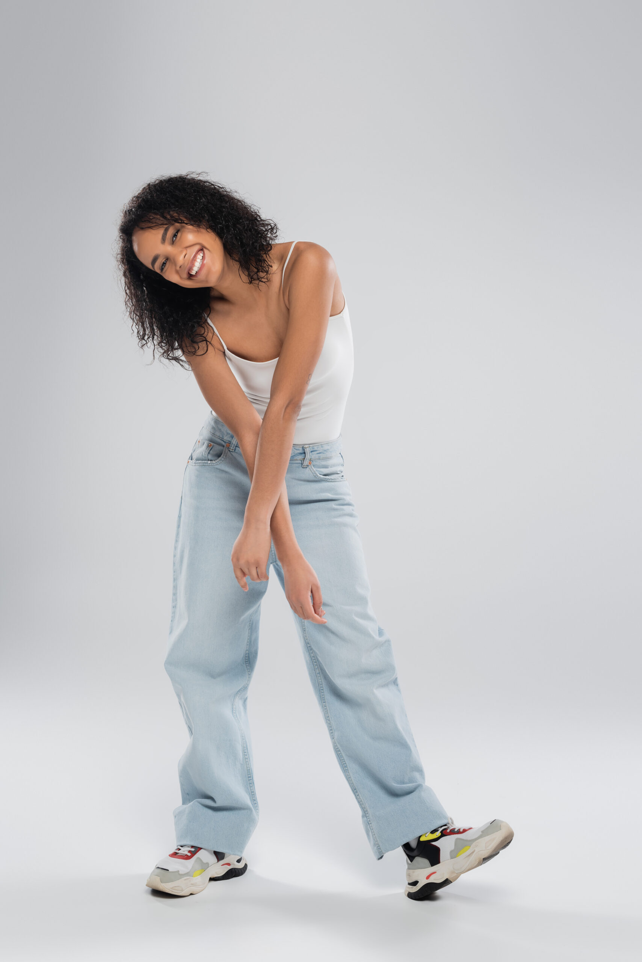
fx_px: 1336
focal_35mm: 50
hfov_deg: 27.0
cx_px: 321
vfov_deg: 39.6
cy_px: 481
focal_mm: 50
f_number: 5
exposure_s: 1/160
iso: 100
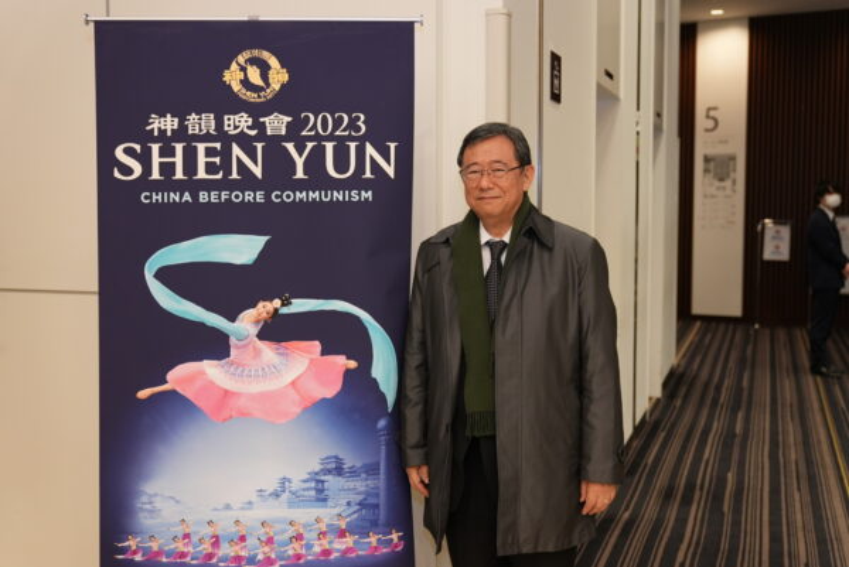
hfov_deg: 48.4
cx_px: 424
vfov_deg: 33.5
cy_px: 284
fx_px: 944
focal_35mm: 40
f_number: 2.8
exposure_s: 1/100
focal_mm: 40
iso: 800
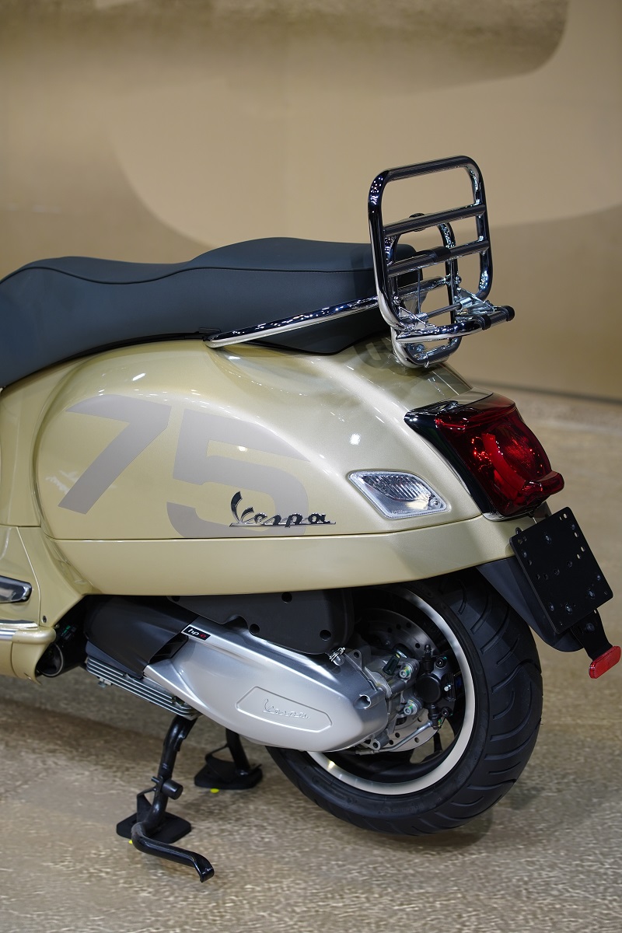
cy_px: 466
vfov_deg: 28.8
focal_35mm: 70
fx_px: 1814
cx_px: 311
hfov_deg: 19.5
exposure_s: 1/160
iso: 640
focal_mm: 70
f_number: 4
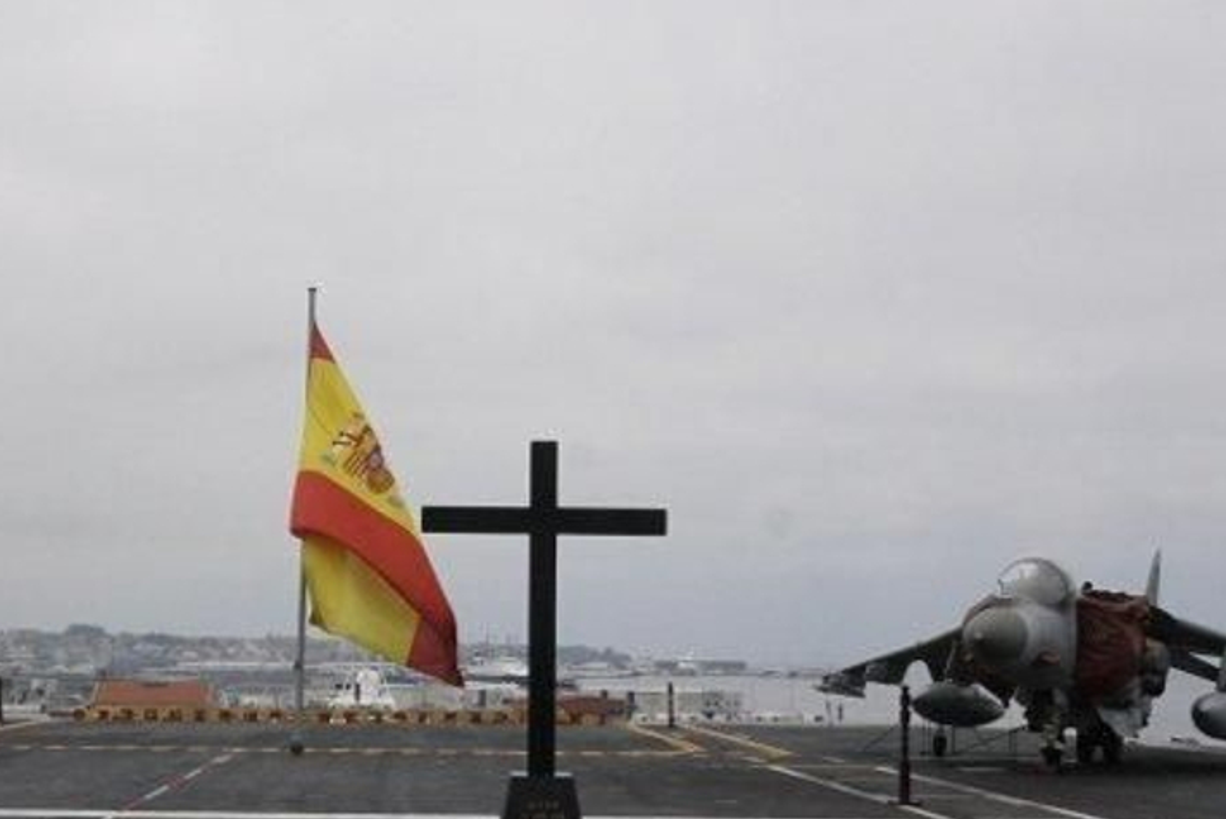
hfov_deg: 36.1
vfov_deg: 24.9
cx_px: 328
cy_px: 596
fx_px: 1840
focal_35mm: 54
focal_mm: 16
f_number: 13
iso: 1600
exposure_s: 1/2500
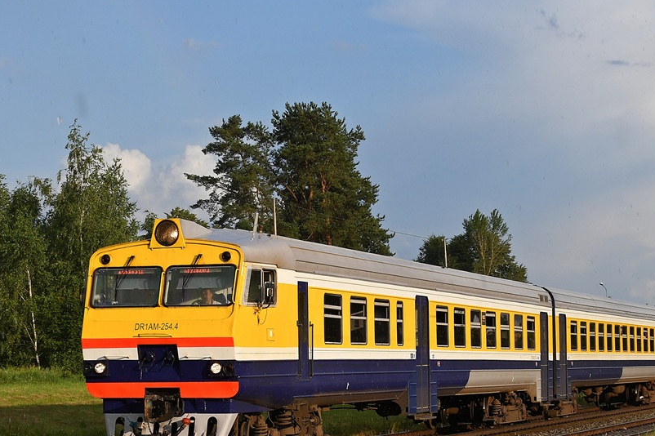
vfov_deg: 16.4
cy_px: 314
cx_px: 338
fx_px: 1509
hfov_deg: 24.5
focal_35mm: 83
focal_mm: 35
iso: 320
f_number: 8
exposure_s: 1/800
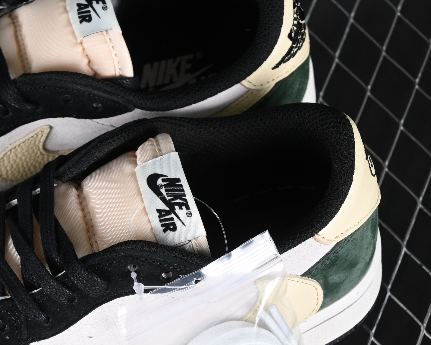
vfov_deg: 11.3
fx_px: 1748
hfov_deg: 14.0
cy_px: 223
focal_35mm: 137
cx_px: 59
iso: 160
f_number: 6.3
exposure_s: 1/60
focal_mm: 50
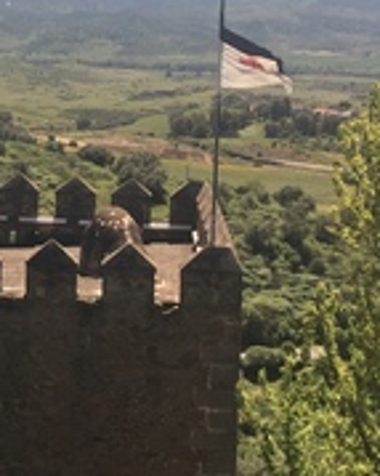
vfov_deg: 18.9
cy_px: 154
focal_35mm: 101
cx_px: -64
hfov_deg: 14.8
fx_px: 1421
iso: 40
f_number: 2.2
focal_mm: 4.15
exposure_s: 1/1980
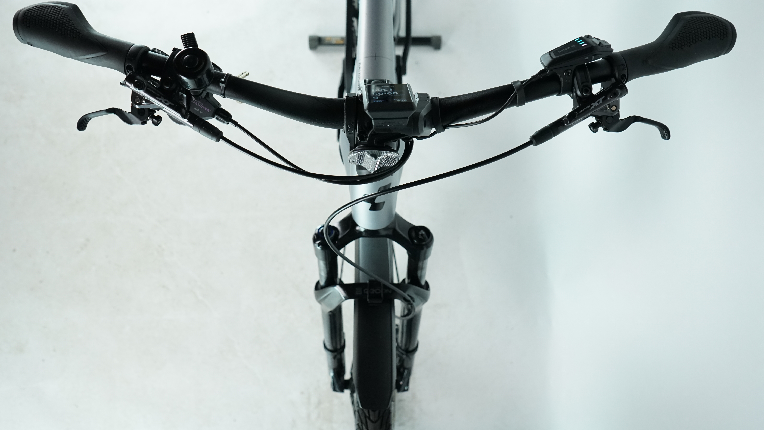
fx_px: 608
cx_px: 374
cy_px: 206
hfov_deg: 64.3
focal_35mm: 30
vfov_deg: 38.9
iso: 2000
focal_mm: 28
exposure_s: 1/200
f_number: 5
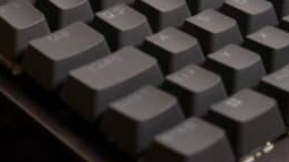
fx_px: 1018
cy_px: 44
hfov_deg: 16.1
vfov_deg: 9.1
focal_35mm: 133
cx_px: 162
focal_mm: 55
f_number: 5.6
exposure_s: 1/160
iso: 800
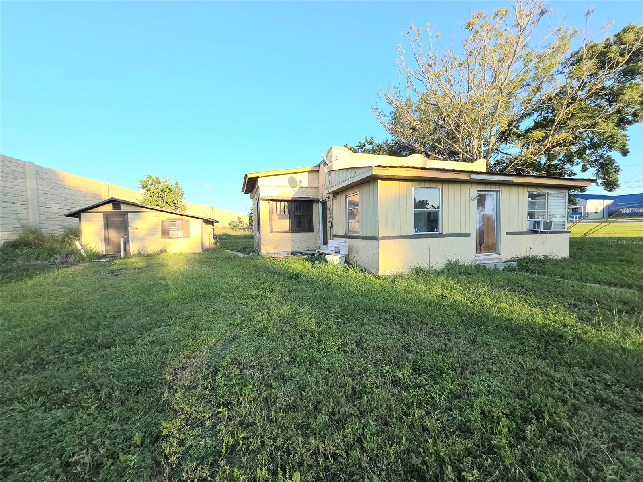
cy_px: 241
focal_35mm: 13
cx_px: 322
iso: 20
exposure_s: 1/294
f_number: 1.9
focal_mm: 2.2
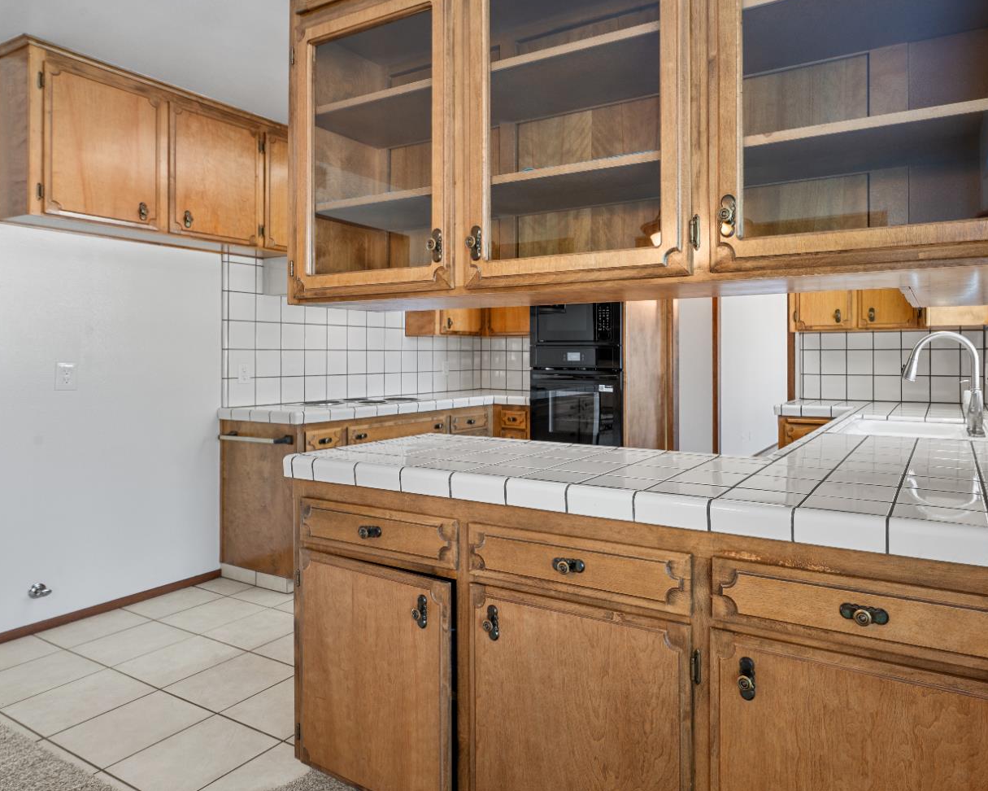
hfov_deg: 74.0
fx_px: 643
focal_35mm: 22
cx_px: 604
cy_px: 387
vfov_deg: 63.1
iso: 250
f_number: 9
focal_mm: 19
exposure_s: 1/2.5
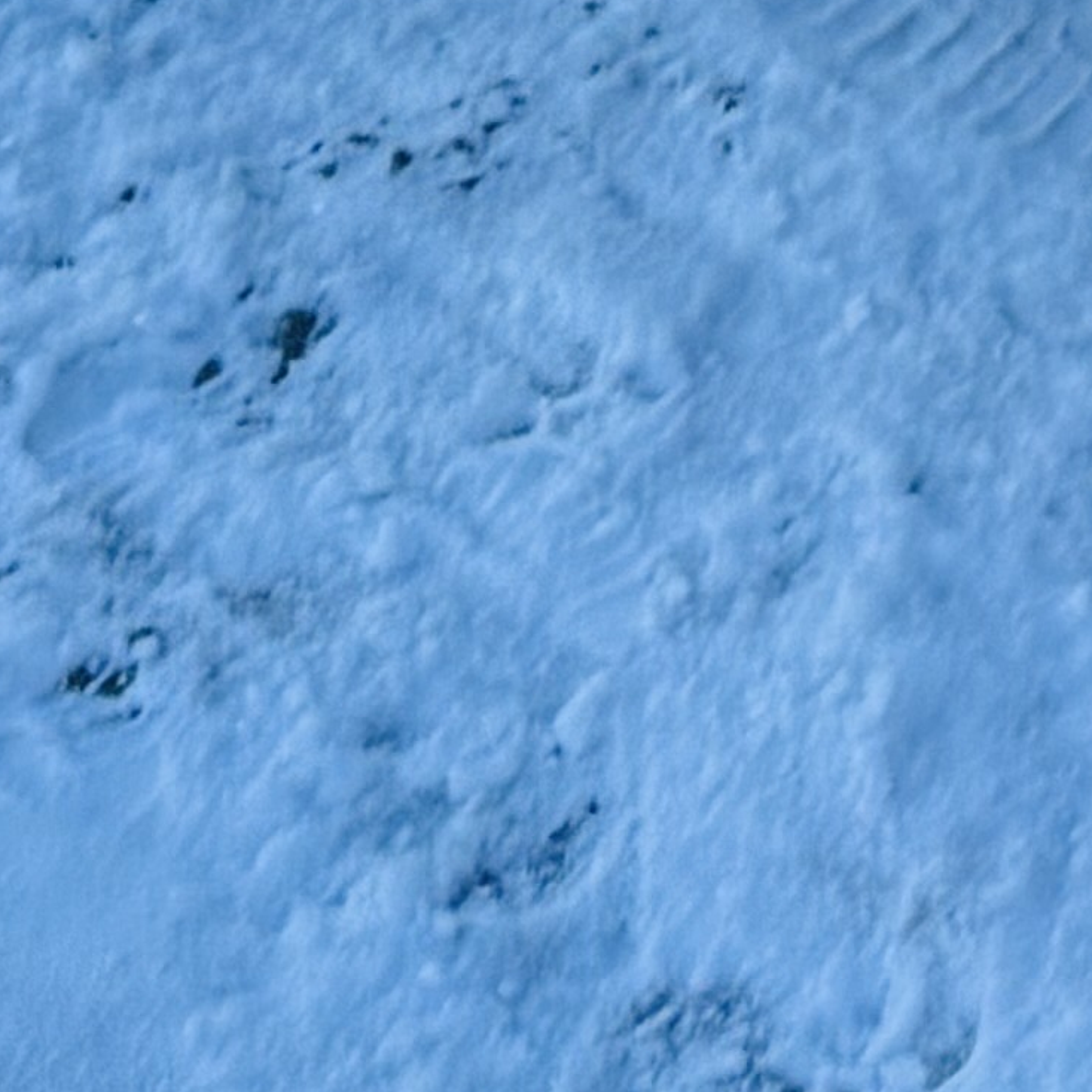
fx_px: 5889
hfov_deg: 9.5
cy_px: -1166
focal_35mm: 165
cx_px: 2520
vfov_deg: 9.8
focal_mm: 6.76
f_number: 1.78
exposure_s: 1/50
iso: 160
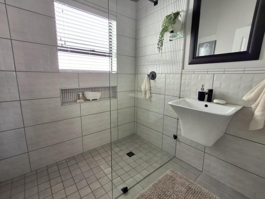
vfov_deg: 78.1
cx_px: 132
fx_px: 122
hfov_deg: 94.5
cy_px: 100
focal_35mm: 16
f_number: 2.2
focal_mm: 1.64
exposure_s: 1/100
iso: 50
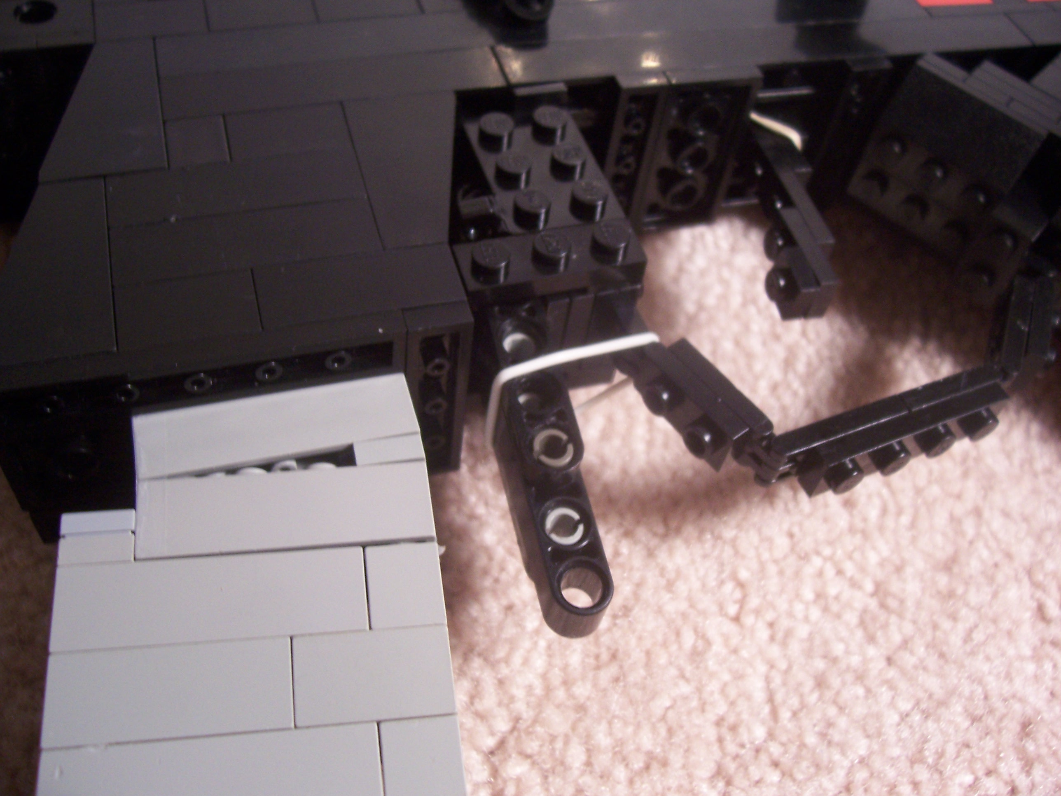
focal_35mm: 34
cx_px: 530
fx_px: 1042
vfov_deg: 41.8
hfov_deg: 54.0
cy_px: 398
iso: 160
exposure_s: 1/20
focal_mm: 5.6
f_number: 2.7
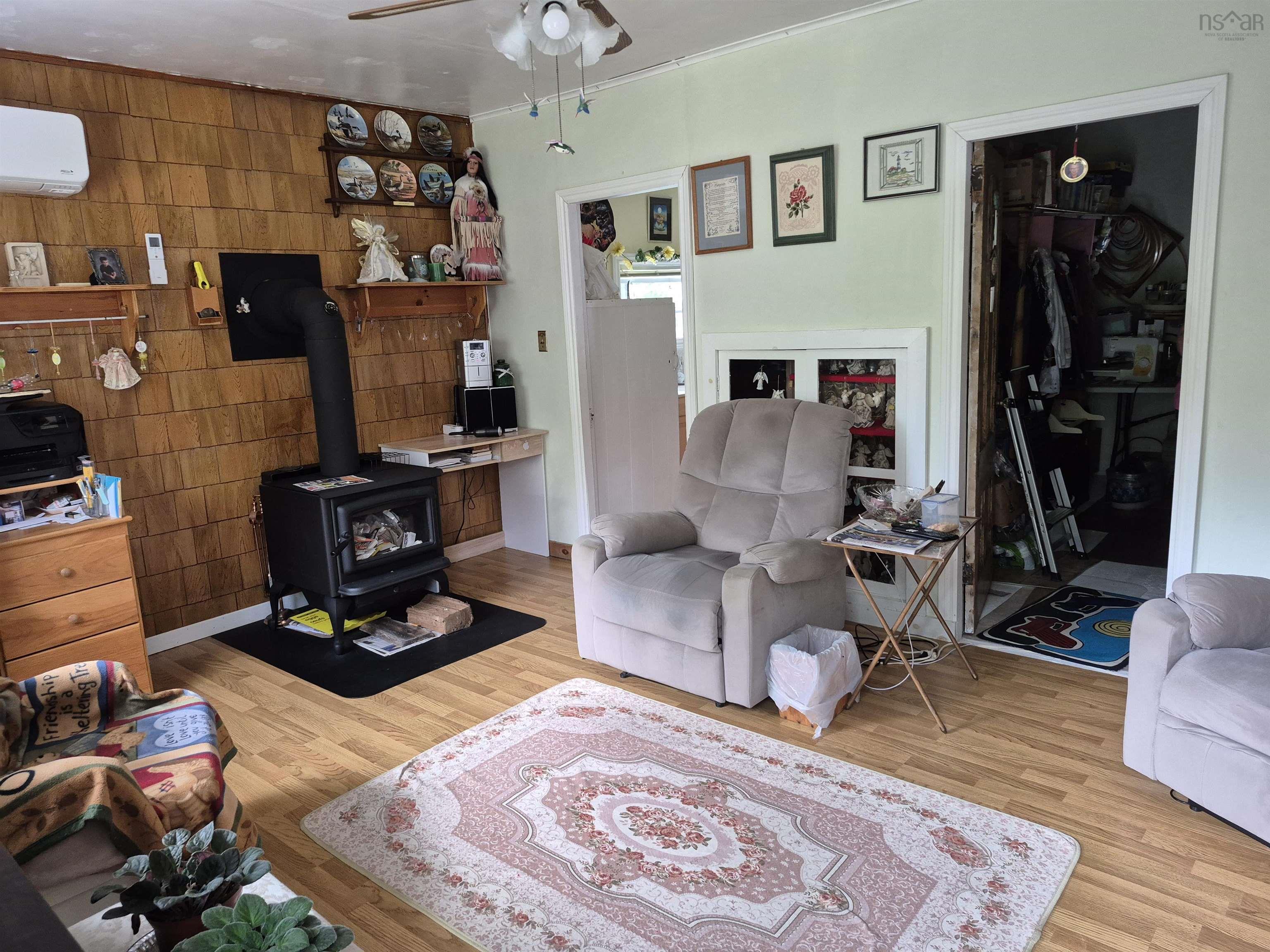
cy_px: 476
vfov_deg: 58.9
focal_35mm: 23
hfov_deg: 73.9
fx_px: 844
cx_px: 635
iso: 640
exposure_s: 1/120
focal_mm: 5.4
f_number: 1.8
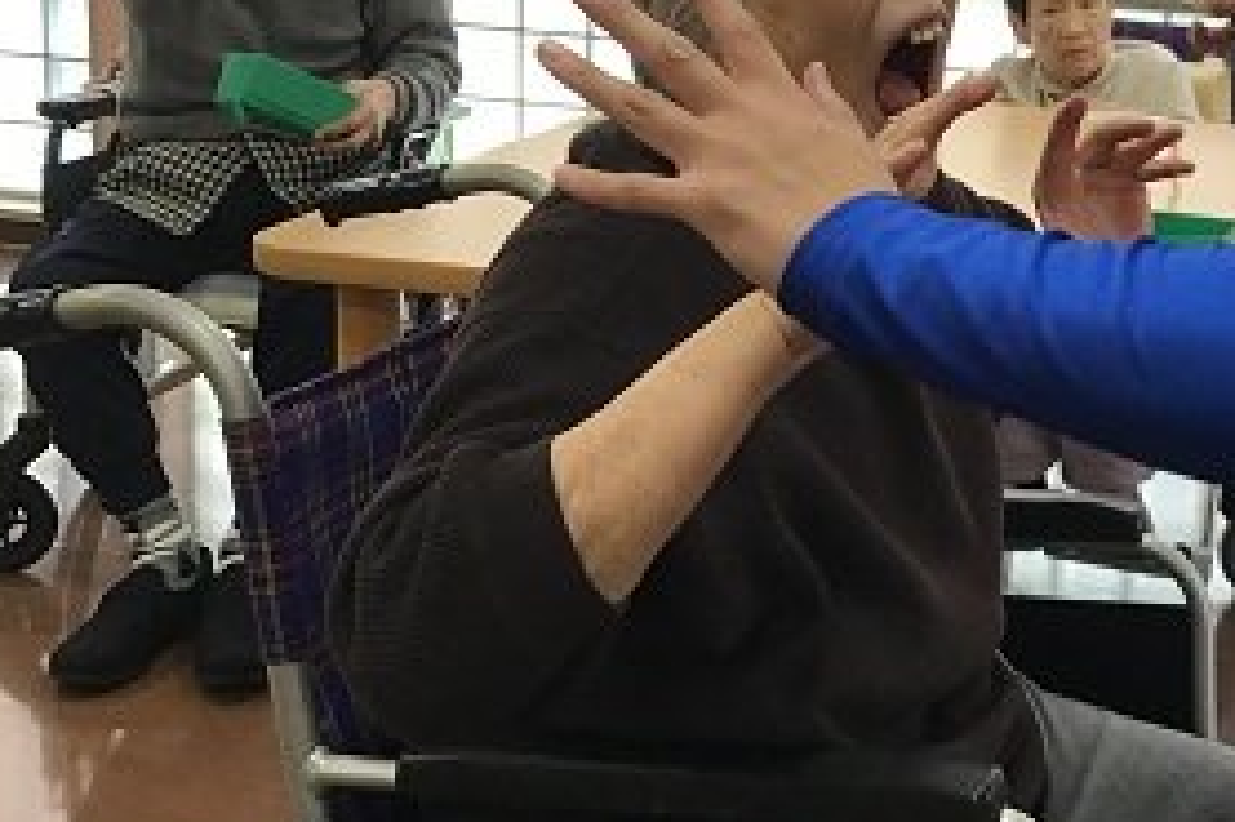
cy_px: 220
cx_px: 1071
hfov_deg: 33.0
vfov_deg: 23.2
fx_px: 1988
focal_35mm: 58
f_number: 2.4
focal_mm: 3.3
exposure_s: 1/40
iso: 25
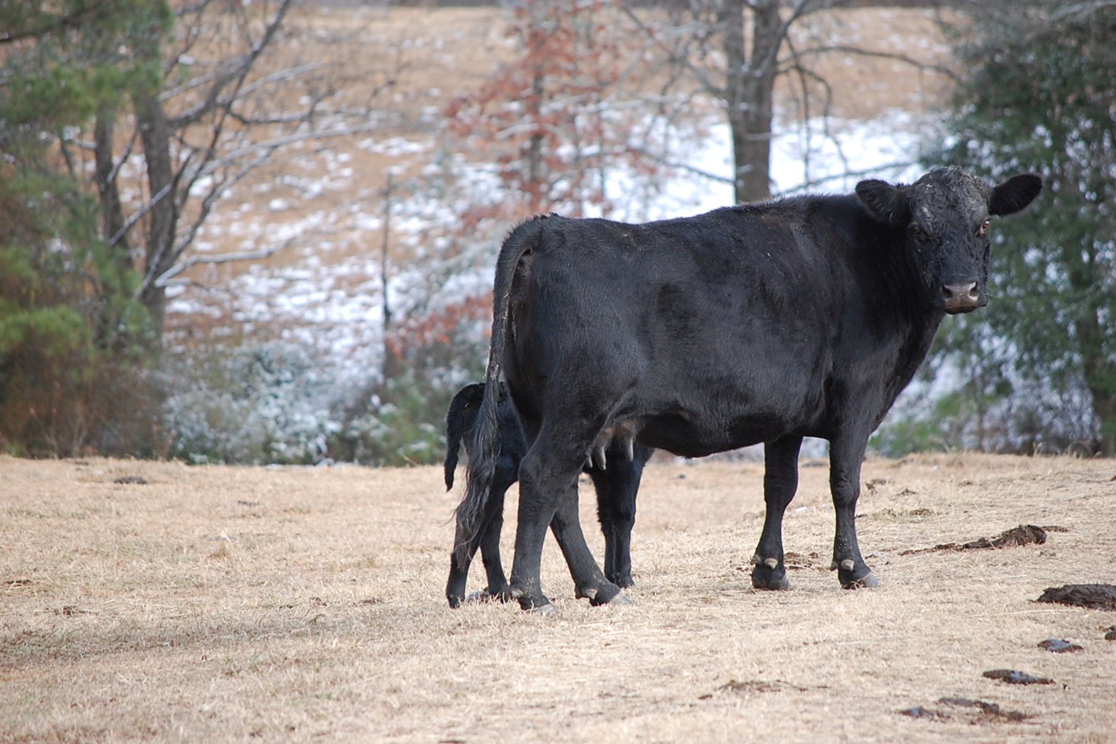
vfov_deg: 5.5
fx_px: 7702
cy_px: 372
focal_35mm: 249
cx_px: 557
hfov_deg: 8.3
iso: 720
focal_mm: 165
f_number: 5.3
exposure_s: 1/500
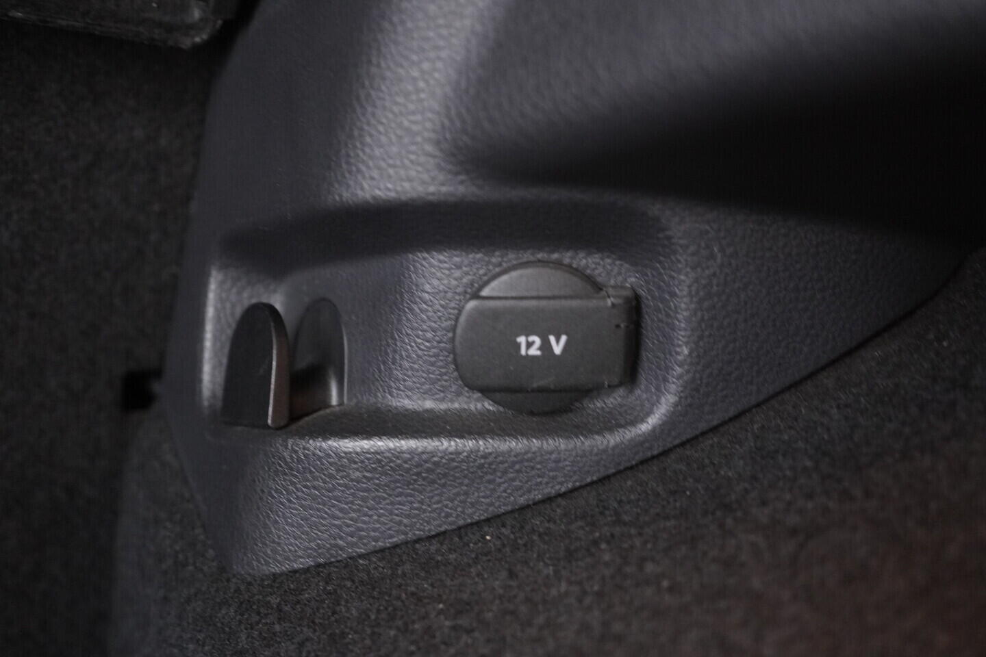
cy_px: 328
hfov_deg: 53.1
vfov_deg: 36.9
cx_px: 493
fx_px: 986
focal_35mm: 36
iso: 2500
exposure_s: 1/40
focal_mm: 24
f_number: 2.8
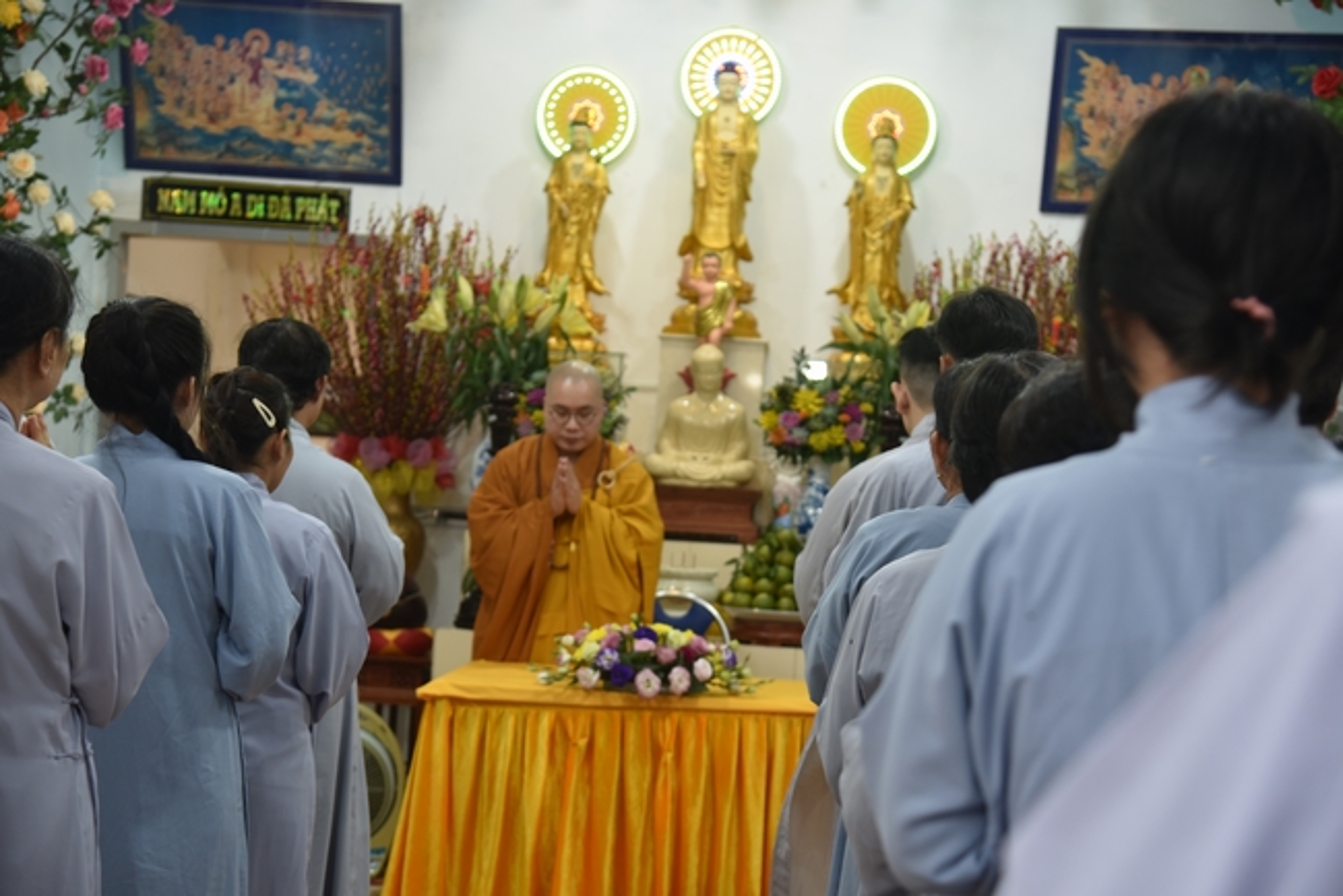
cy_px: 448
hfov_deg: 30.9
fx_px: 2426
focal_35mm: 65
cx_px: 672
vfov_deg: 20.9
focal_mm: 65
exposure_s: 1/60
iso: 500
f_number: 4
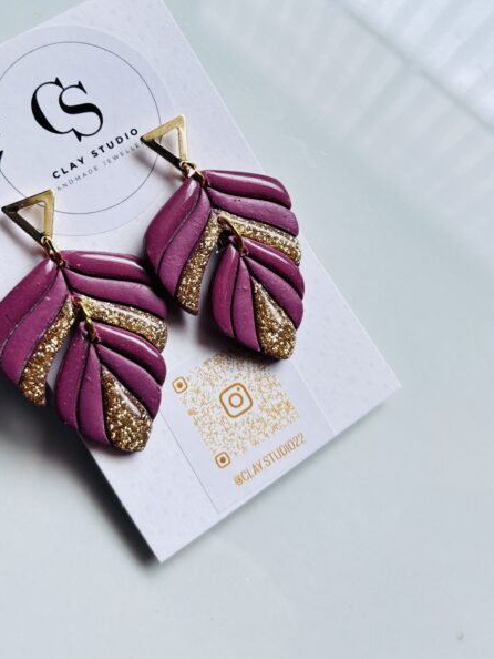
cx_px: 187
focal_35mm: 35
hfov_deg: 40.5
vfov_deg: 52.1
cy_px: 247
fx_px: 665
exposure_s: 1/505
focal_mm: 5.96
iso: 50
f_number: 1.6
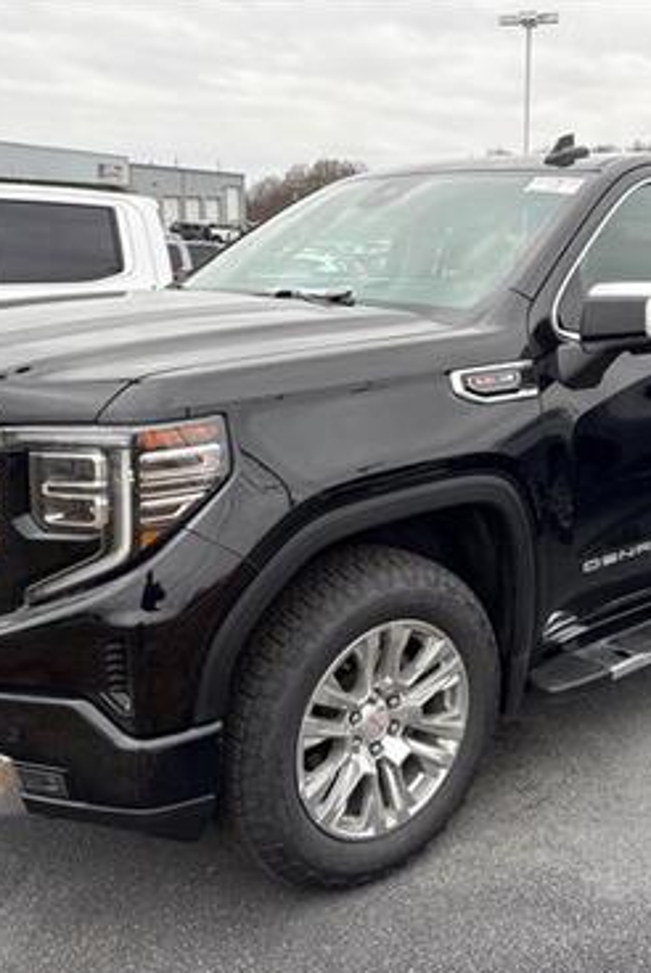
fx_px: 1002
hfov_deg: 35.8
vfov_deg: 51.8
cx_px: 400
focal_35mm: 37
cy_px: 494
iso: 64
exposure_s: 1/417
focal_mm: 5.96
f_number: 1.6
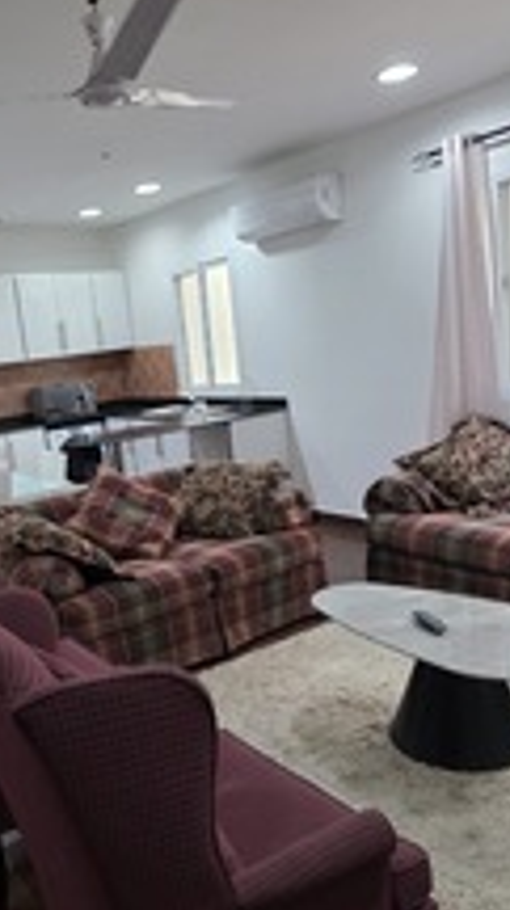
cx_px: 183
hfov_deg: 38.5
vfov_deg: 64.3
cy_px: 491
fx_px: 724
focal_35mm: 30
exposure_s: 1/50
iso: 320
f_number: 1.9
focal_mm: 2.2
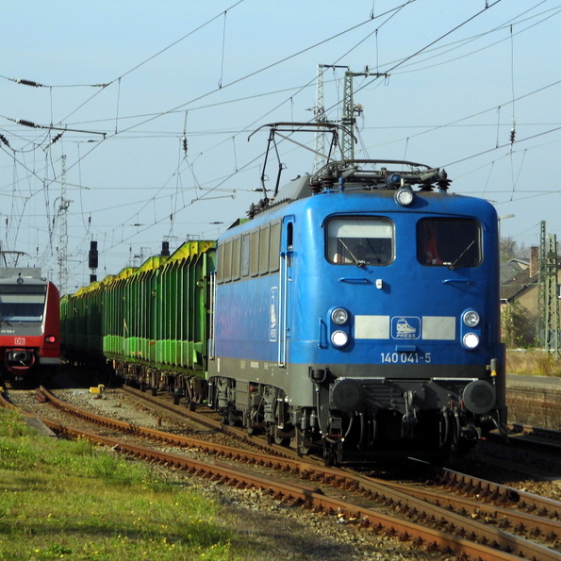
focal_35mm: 157
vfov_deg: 11.1
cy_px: 279
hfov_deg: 11.1
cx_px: 334
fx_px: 2879
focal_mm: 23.6
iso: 100
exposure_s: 1/724
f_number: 4.7
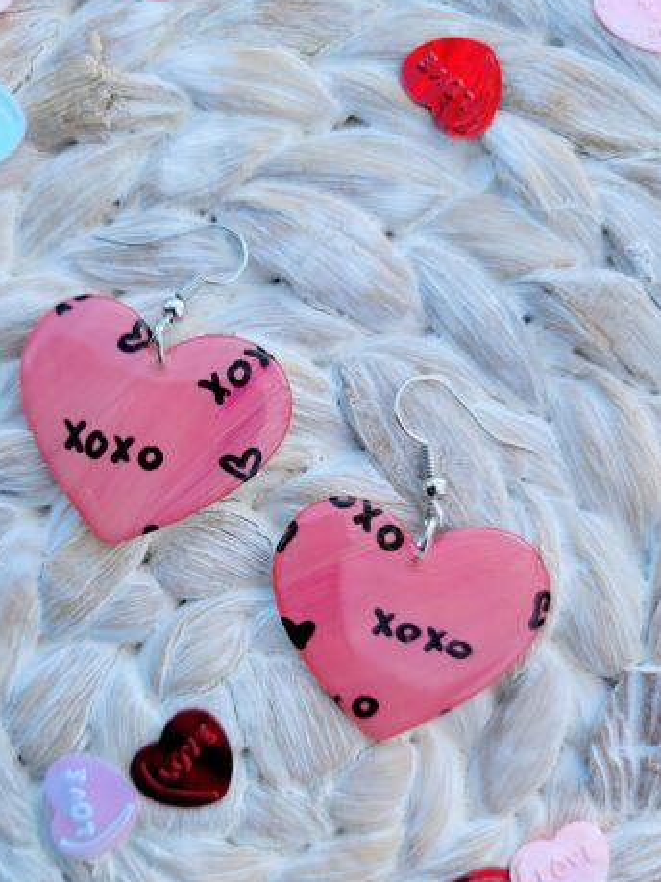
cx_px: 269
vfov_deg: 61.6
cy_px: 481
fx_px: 739
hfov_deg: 48.0
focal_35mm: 29
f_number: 1.8
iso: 25
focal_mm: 6.7
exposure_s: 1/120
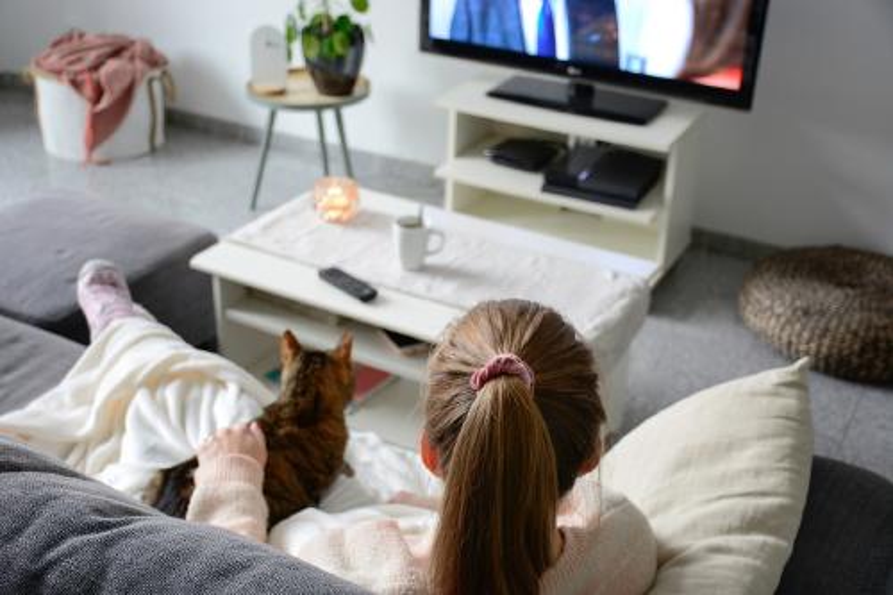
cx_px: 446
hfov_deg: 41.1
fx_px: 1190
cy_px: 298
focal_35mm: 48
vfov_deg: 28.1
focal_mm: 32
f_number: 4.5
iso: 500
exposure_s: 1/13
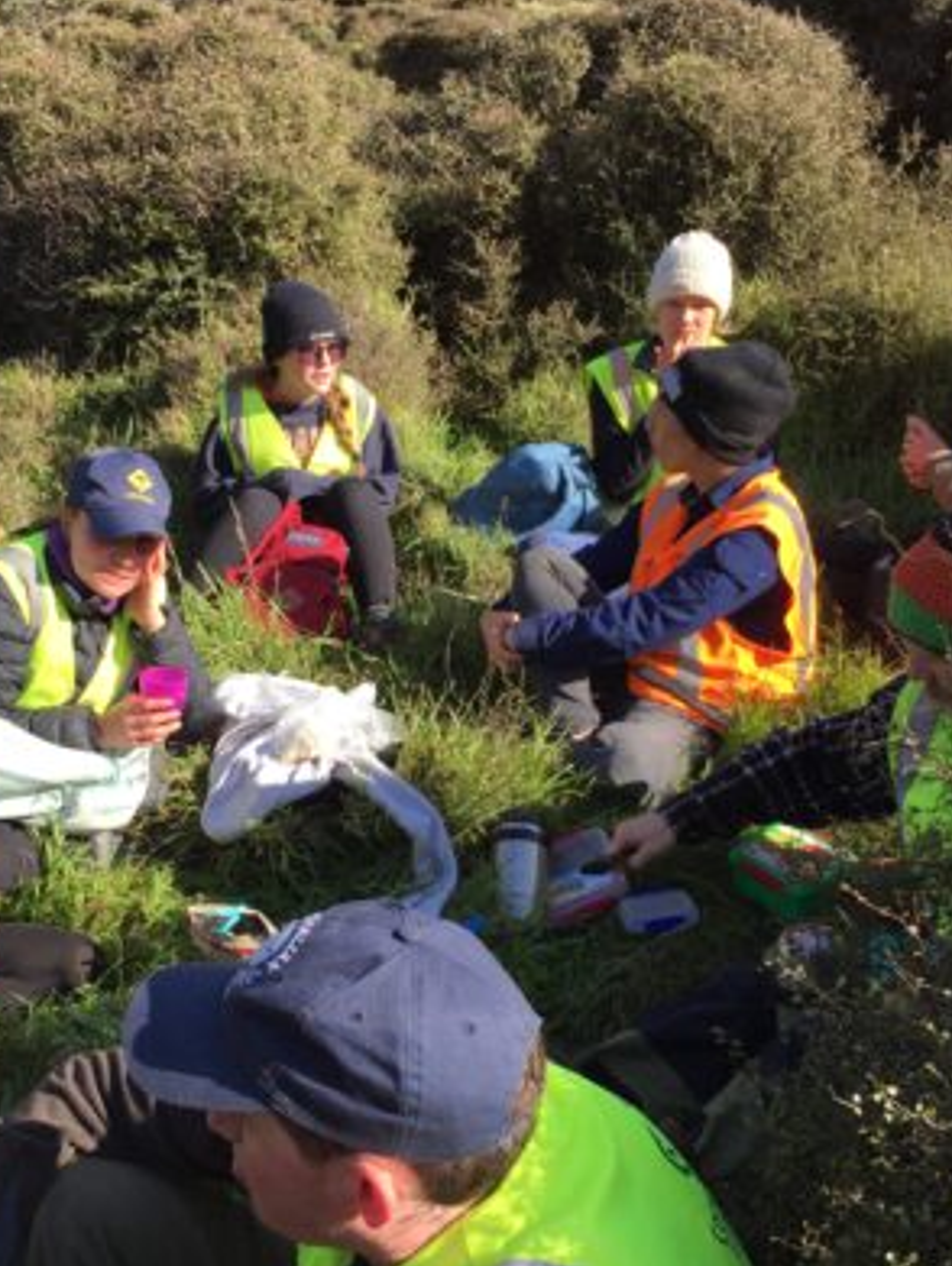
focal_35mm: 38
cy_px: 704
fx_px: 1391
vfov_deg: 48.8
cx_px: 368
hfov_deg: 37.6
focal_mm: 4.15
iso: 32
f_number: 2.2
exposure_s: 1/920
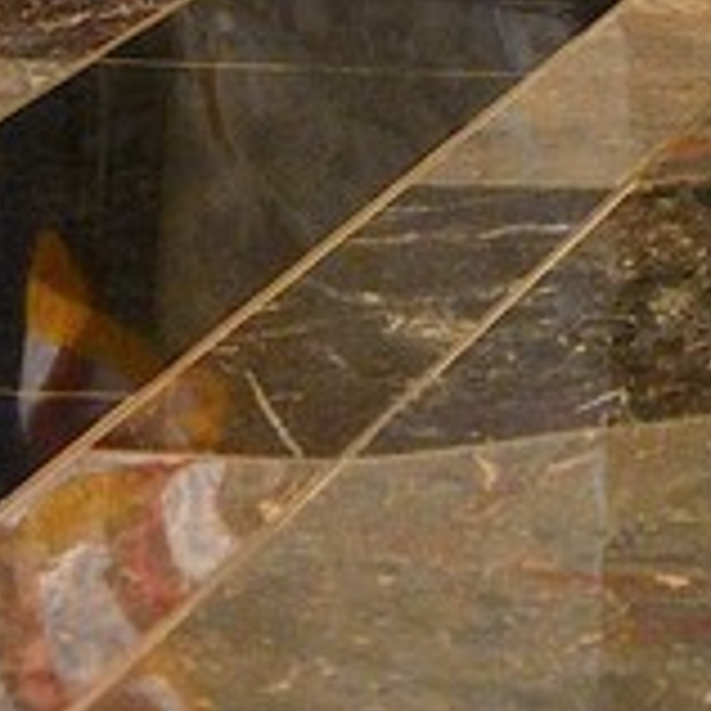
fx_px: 4810
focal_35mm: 207
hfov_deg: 7.6
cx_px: 1980
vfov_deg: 5.8
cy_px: -2884
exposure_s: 1/50
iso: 1600
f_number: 4.5
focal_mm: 24
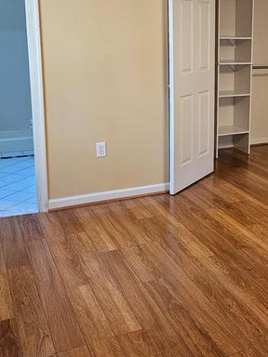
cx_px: 248
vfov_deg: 40.9
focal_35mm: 46
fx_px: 475
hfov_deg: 30.0
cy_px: 128
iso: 400
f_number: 1.7
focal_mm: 6.3
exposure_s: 1/120
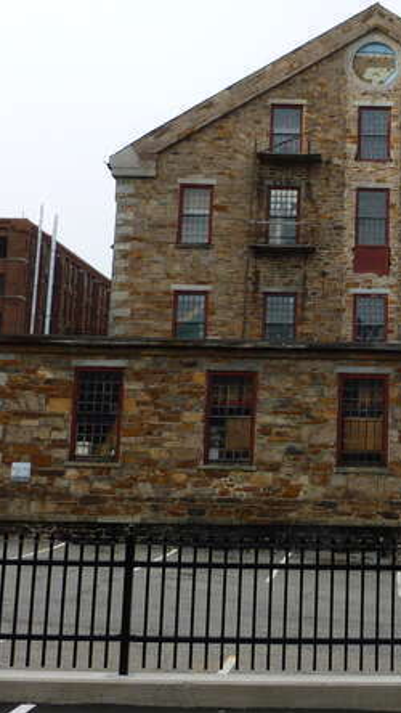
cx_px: 423
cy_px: 263
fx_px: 1039
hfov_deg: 20.9
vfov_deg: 37.6
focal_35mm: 55
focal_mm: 5
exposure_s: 1/320
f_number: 3.3
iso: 100
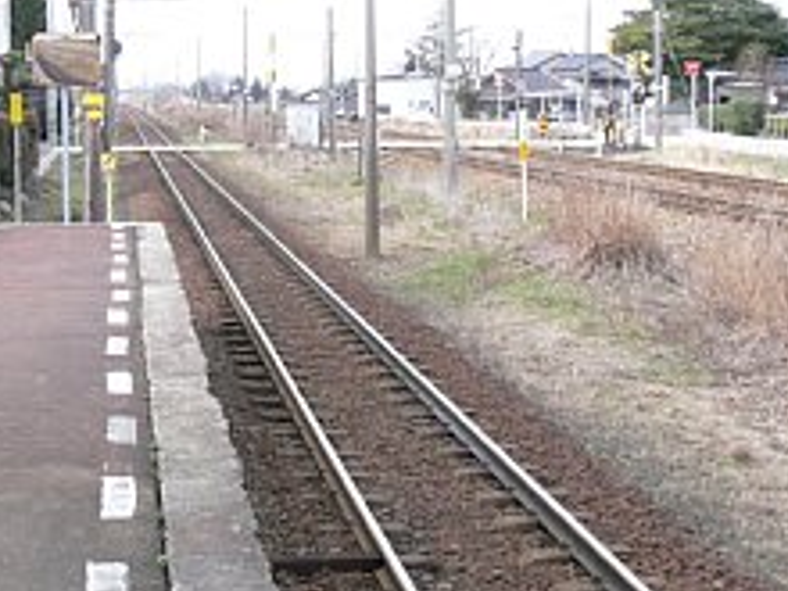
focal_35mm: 71
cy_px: 133
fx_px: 1616
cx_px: 118
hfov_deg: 26.7
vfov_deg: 20.5
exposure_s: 1/100
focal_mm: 8.2
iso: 100
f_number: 5
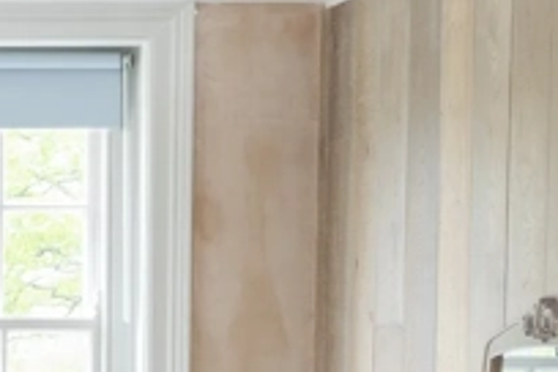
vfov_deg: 9.0
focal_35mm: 149
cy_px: 521
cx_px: -418
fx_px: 2309
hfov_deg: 12.6
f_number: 11
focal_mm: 38
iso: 100
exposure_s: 1/2
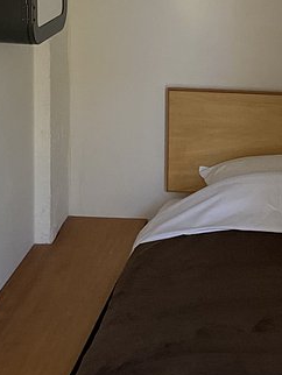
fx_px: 1345
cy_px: 111
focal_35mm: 124
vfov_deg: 15.8
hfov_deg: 11.9
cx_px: 209
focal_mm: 4.25
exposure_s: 1/110
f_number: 1.8
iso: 125
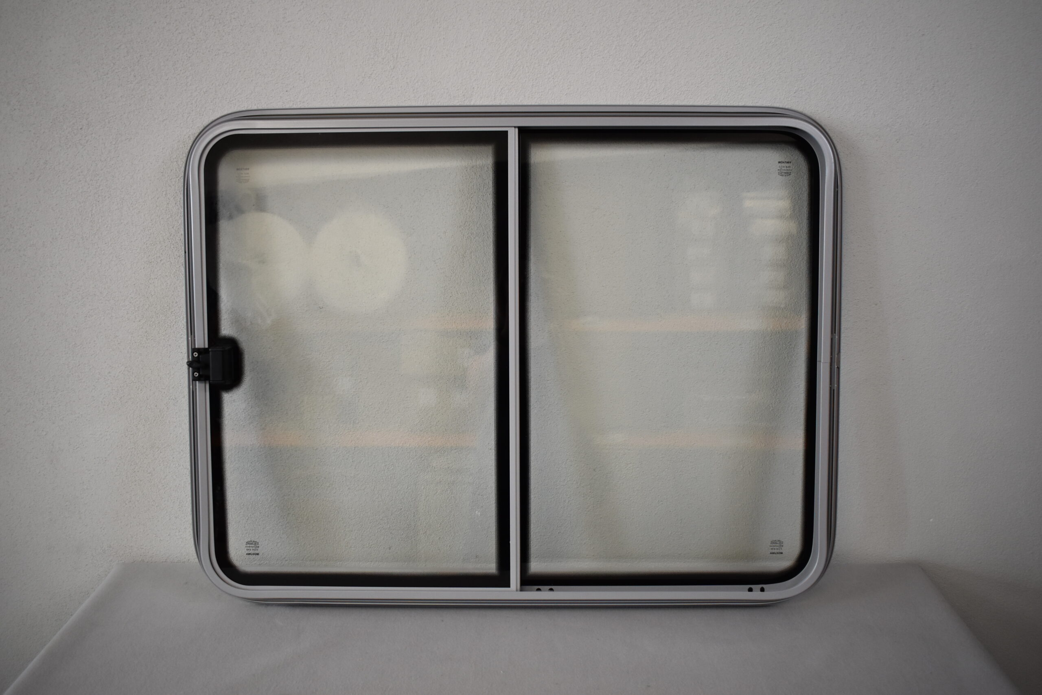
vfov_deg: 43.6
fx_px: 868
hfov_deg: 61.9
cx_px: 521
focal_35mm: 30
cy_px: 348
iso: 800
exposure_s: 1/250
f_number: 3.8
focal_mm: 20
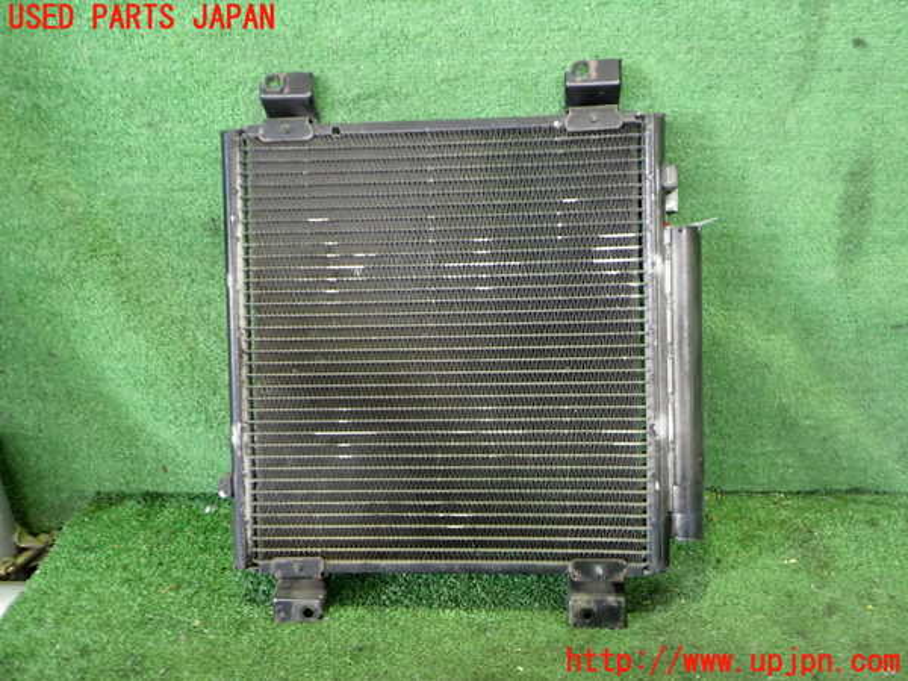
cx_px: 454
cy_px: 340
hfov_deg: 60.0
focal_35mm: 30
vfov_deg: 46.8
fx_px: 787
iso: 640
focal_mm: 5.4
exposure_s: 1/30
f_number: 2.3
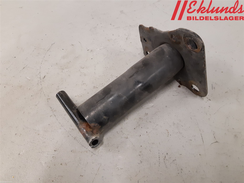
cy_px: 92
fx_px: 183
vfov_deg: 53.1
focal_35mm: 26
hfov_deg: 67.3
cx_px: 122
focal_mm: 3.93
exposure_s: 1/50
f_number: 1.7
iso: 200
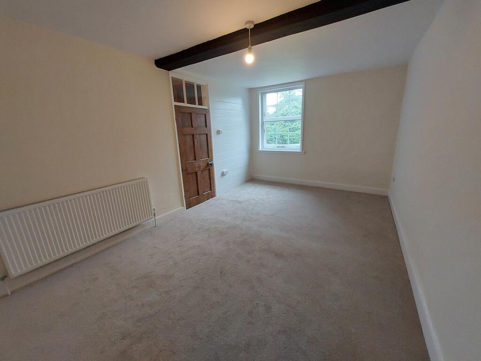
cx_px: 240
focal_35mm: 13
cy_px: 180
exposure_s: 1/60
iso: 125
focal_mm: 1.74
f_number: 2.2
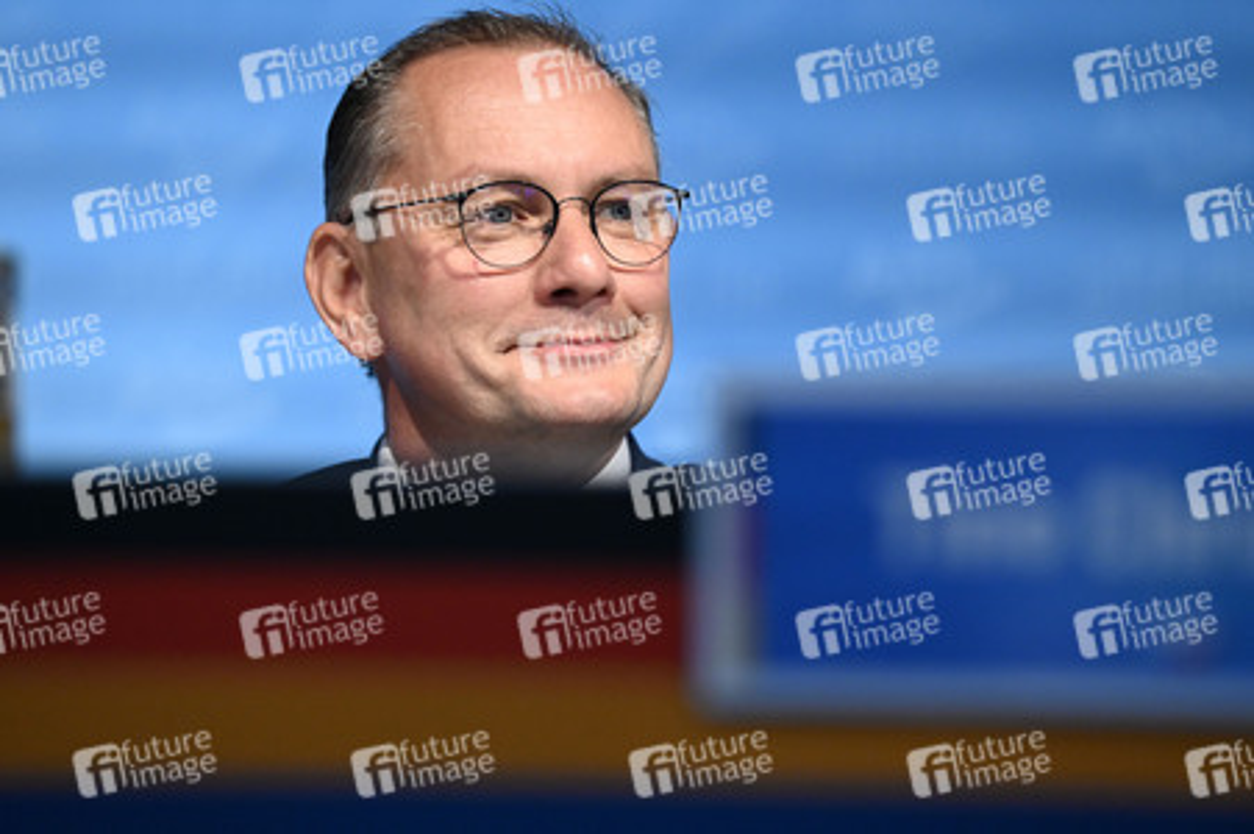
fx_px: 5569
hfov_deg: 12.8
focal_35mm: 160
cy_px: 417
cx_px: 627
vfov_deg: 8.6
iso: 5000
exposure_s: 1/1600
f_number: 3.5
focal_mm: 160
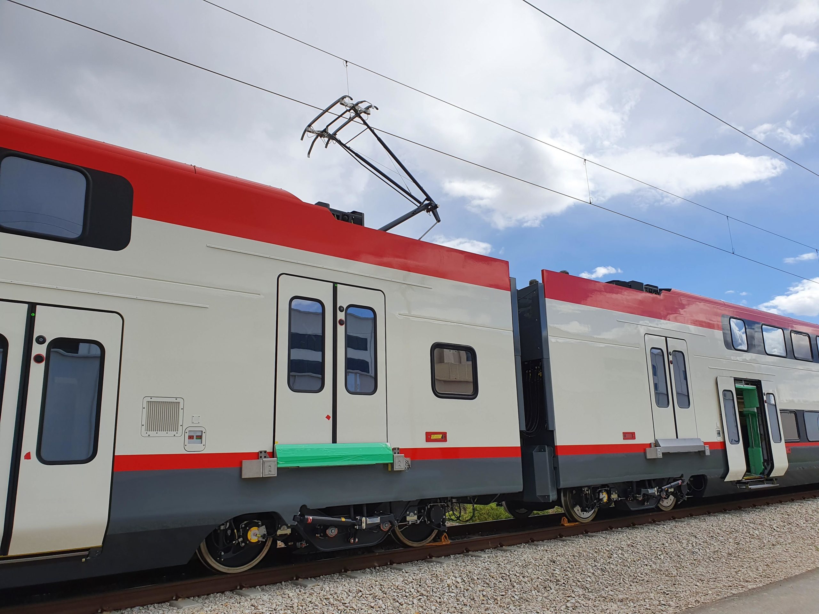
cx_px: 410
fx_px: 615
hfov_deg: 67.3
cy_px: 307
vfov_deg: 53.1
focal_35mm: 26
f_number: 2.4
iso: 50
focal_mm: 4.32
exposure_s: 1/2312
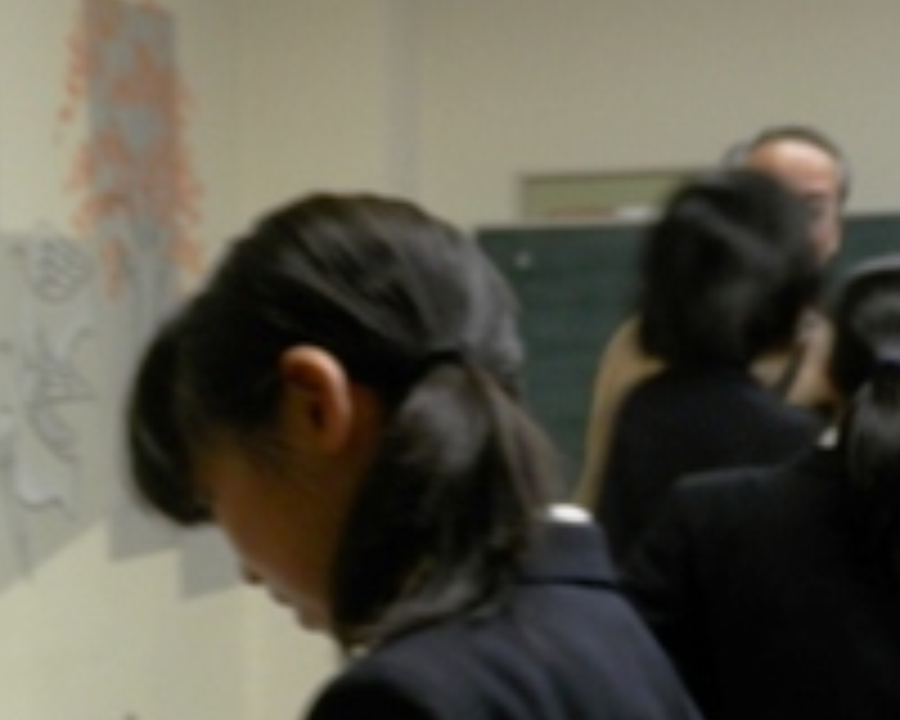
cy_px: 608
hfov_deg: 17.4
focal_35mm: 107
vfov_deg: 14.3
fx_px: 2850
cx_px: -68
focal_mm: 8.9
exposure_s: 1/13
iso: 200
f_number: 4
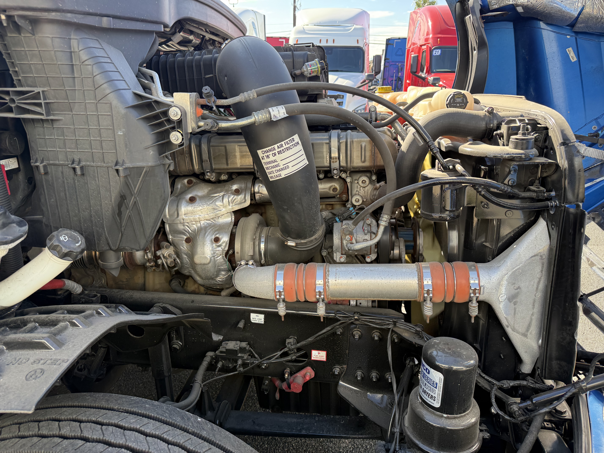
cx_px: 302
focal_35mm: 24
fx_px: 419
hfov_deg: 71.6
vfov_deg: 56.8
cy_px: 226
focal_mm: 6.76
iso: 100
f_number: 1.78
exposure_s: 1/405
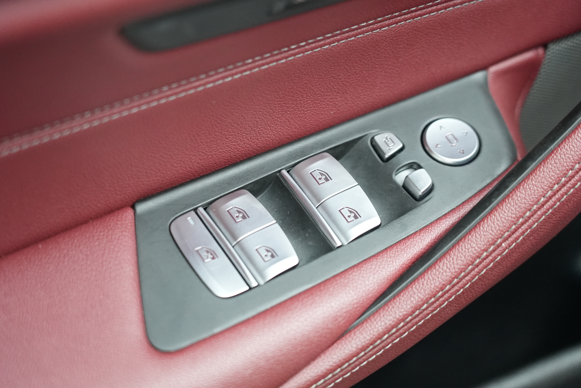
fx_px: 1663
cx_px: 290
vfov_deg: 13.3
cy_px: 194
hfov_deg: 19.8
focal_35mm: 103
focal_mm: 103
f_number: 4
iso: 8000
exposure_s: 1/100
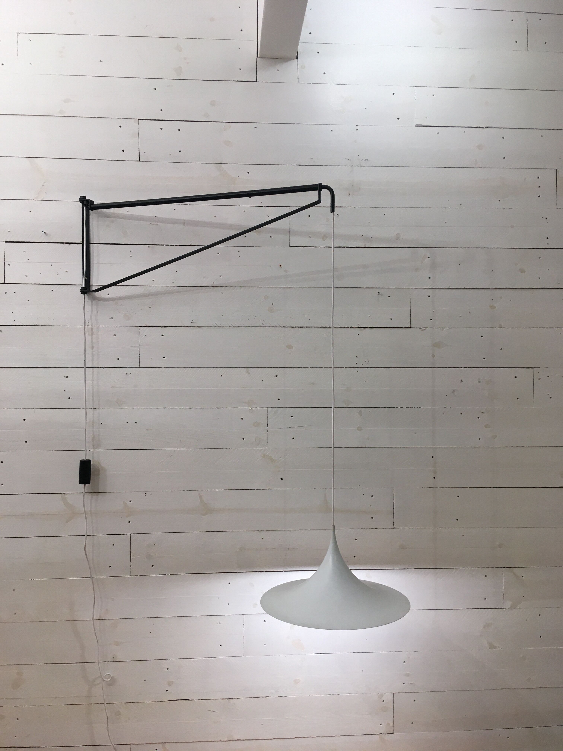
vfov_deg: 61.7
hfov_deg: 48.2
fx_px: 629
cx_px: 282
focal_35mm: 29
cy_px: 376
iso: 25
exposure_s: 1/33
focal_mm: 4.15
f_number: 2.2
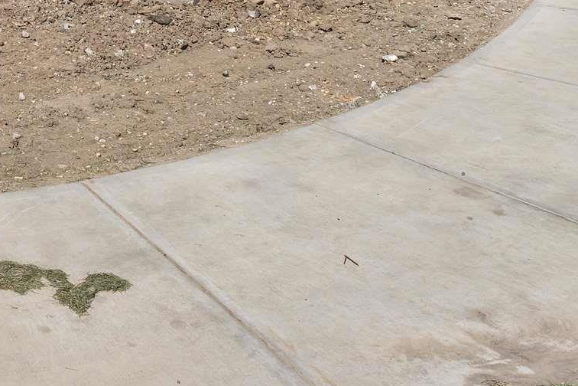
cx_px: -155
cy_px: -237
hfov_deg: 25.9
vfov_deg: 17.5
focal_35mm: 67
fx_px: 1083
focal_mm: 16.6
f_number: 8
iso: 200
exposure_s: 1/800
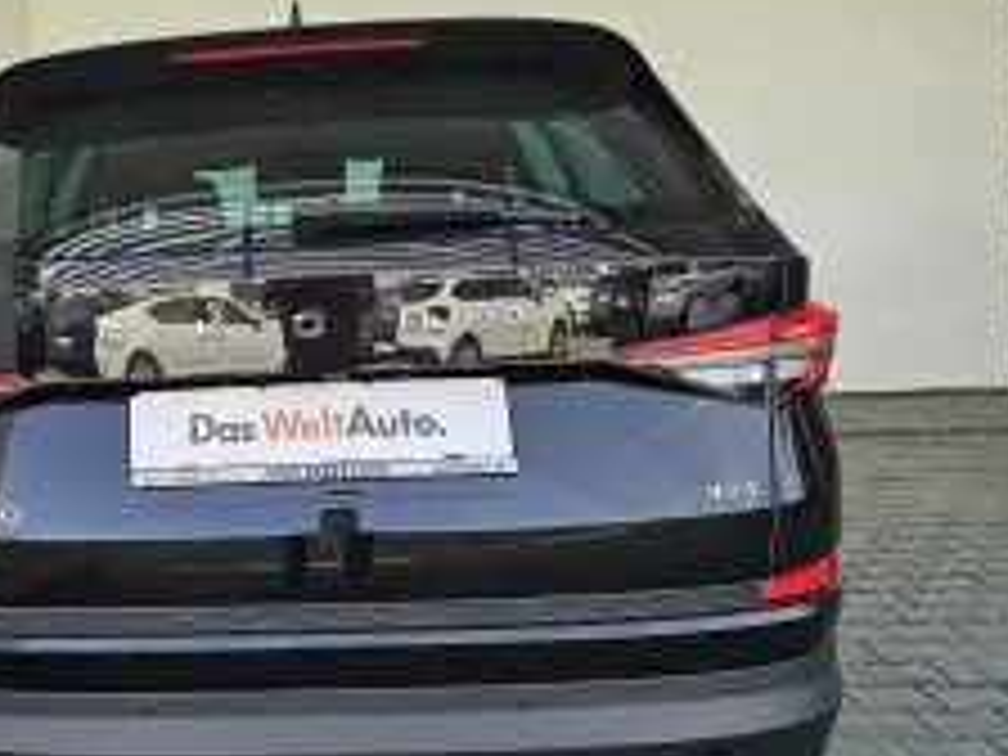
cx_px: 212
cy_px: 333
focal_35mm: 37
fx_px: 1077
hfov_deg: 47.6
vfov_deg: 38.6
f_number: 1.7
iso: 25
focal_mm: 6.3
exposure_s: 1/180
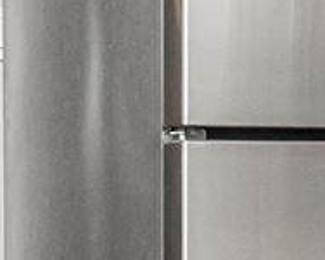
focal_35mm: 96
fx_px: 922
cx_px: 328
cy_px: 141
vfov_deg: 16.0
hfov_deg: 19.4
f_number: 10
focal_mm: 10
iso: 1800
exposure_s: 1/60
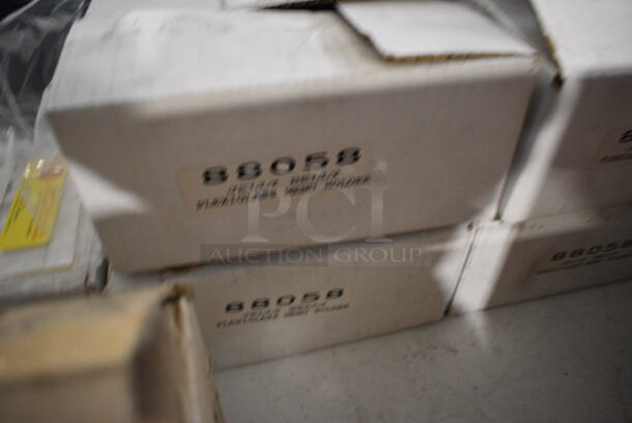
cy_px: 212
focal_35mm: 27
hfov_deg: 67.3
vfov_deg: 48.0
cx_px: 316
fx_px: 474
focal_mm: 18
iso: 2800
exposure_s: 1/60
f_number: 4
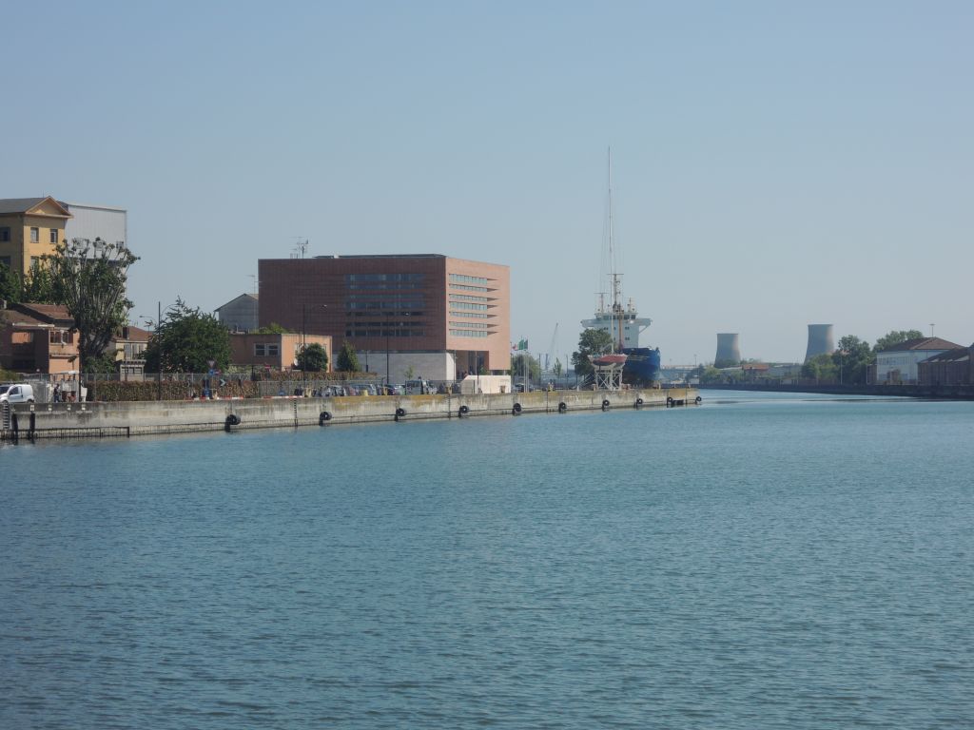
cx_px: 487
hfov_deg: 19.6
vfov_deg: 14.8
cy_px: 365
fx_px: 2814
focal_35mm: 100
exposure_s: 1/800
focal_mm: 17.9
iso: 100
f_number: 4.9
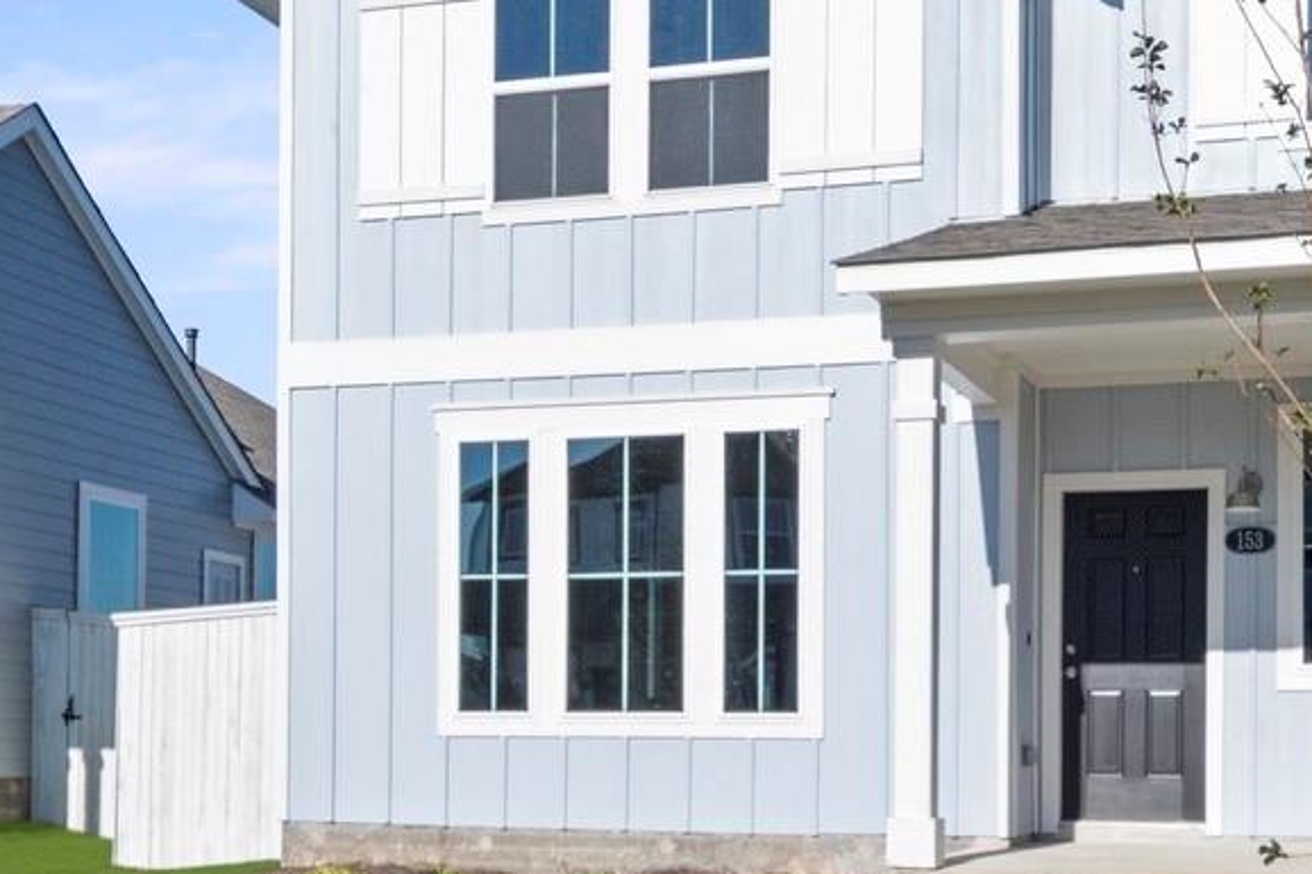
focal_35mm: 101
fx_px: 3680
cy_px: 354
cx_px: 777
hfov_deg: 20.2
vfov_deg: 13.5
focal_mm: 24
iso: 400
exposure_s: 1/800
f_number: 8
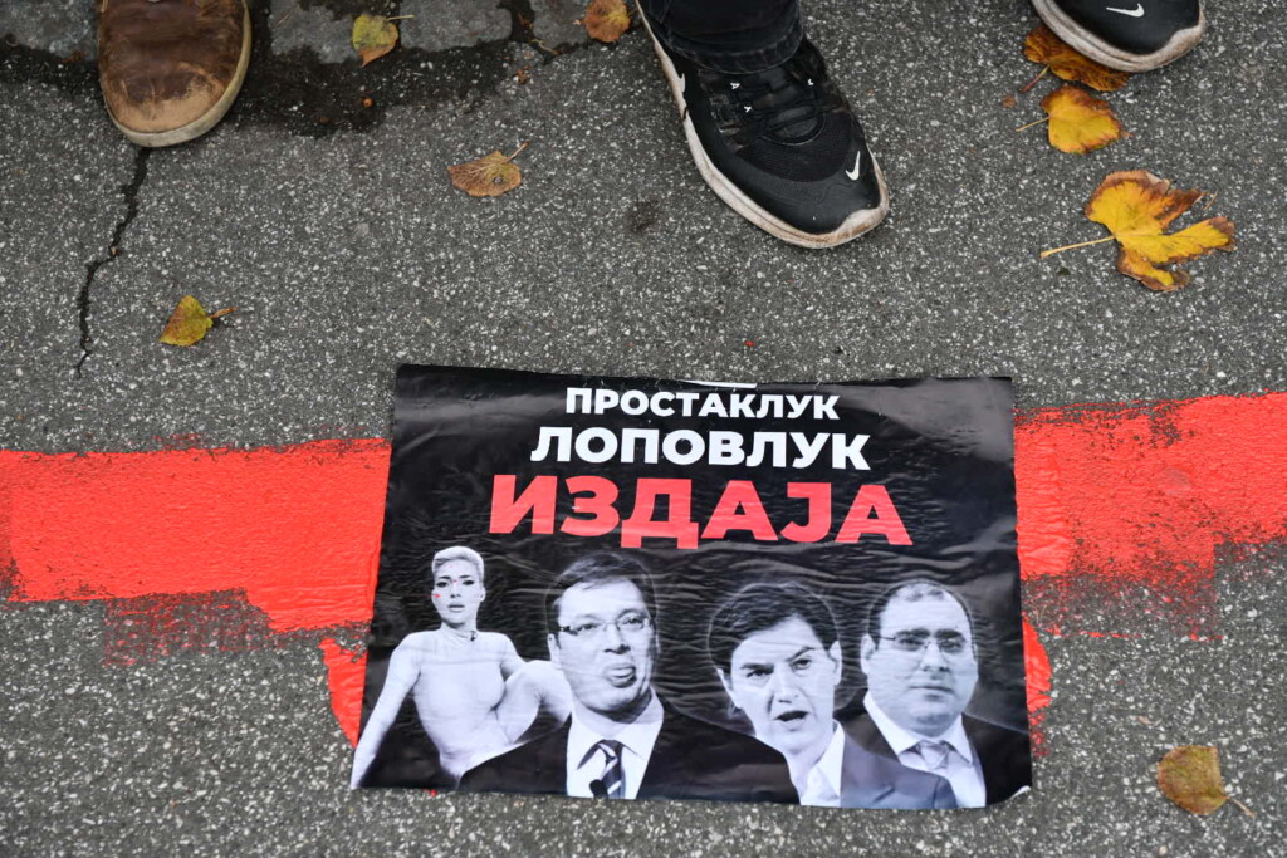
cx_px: 644
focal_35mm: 58
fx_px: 2074
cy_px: 429
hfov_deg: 34.5
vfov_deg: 23.4
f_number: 4.5
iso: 800
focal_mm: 58
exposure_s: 1/1000
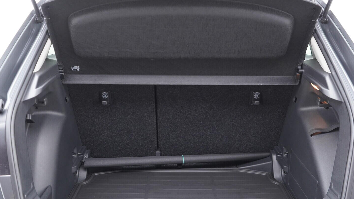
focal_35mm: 38
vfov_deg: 31.2
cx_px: 177
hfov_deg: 52.8
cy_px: 103
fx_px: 357
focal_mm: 24
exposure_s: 1/40
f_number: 2.8
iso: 800
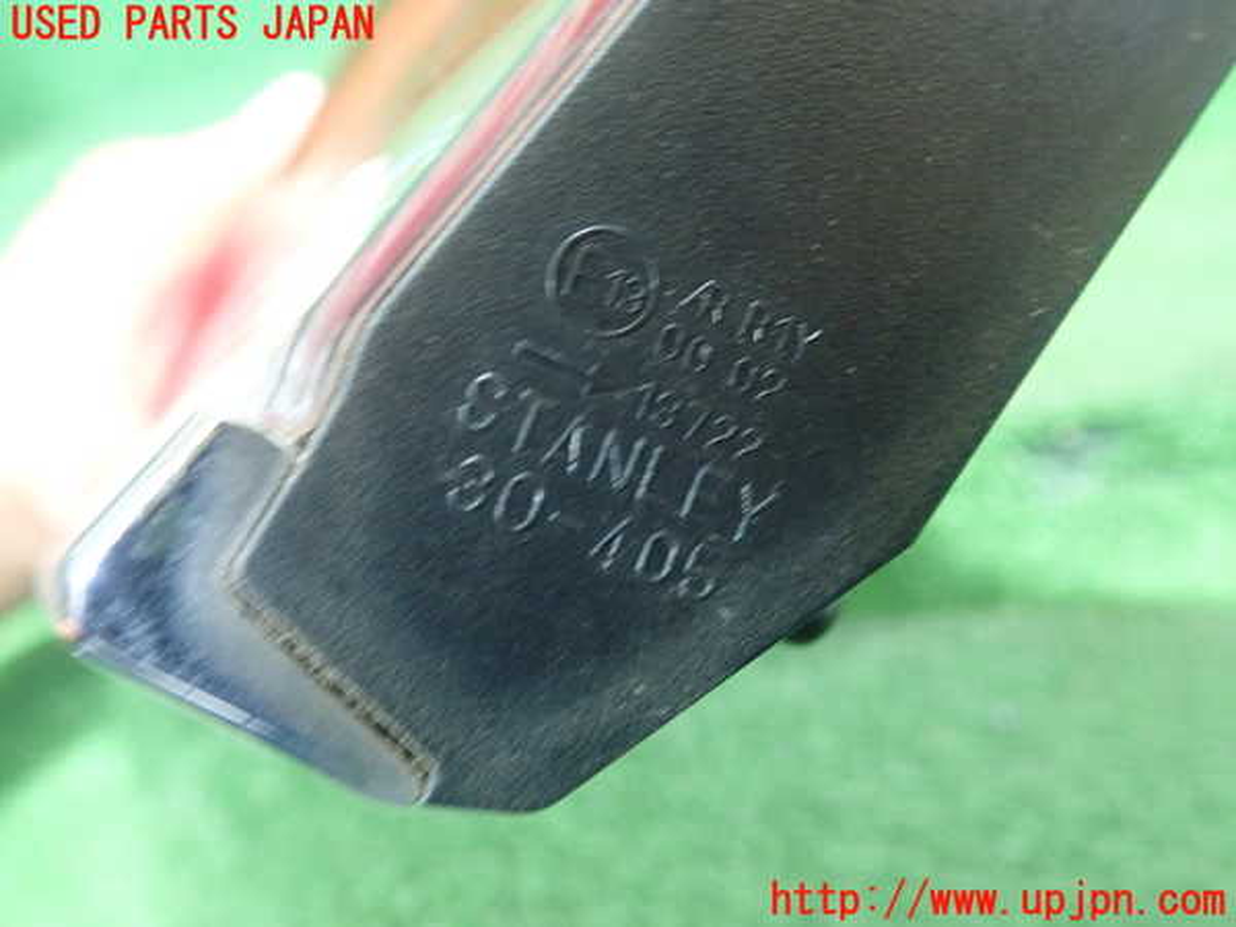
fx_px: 1071
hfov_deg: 60.0
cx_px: 618
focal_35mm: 30
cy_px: 464
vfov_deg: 46.8
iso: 800
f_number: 2.3
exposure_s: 1/40
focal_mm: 5.5
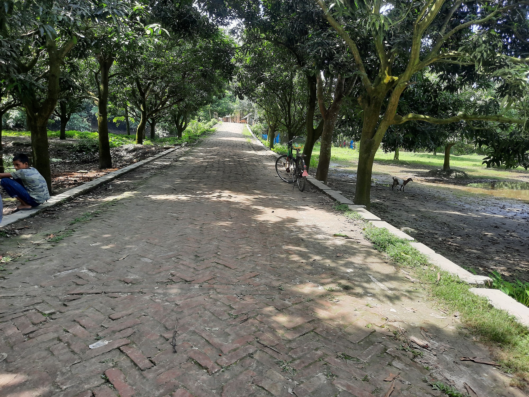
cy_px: 198
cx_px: 264
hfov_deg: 69.4
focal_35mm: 25
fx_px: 382
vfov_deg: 54.9
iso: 32
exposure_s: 1/144
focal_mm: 4.6
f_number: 2
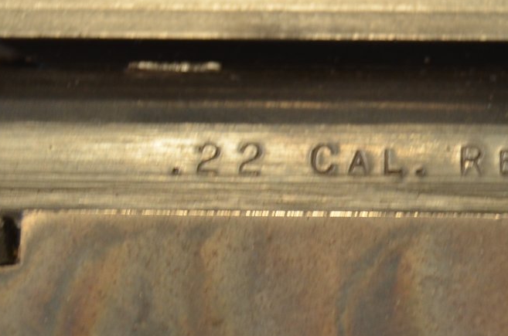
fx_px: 3032
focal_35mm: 215
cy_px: 139
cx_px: 479
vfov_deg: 6.3
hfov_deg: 9.5
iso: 400
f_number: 5.6
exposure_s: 1/60
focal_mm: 55
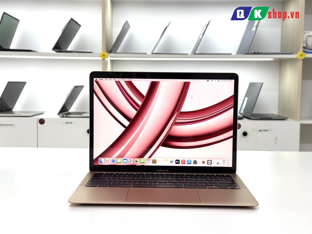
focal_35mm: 48
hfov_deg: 39.7
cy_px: 117
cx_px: 156
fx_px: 433
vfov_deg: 30.3
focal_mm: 6.76
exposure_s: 1/158
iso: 50
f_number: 1.78
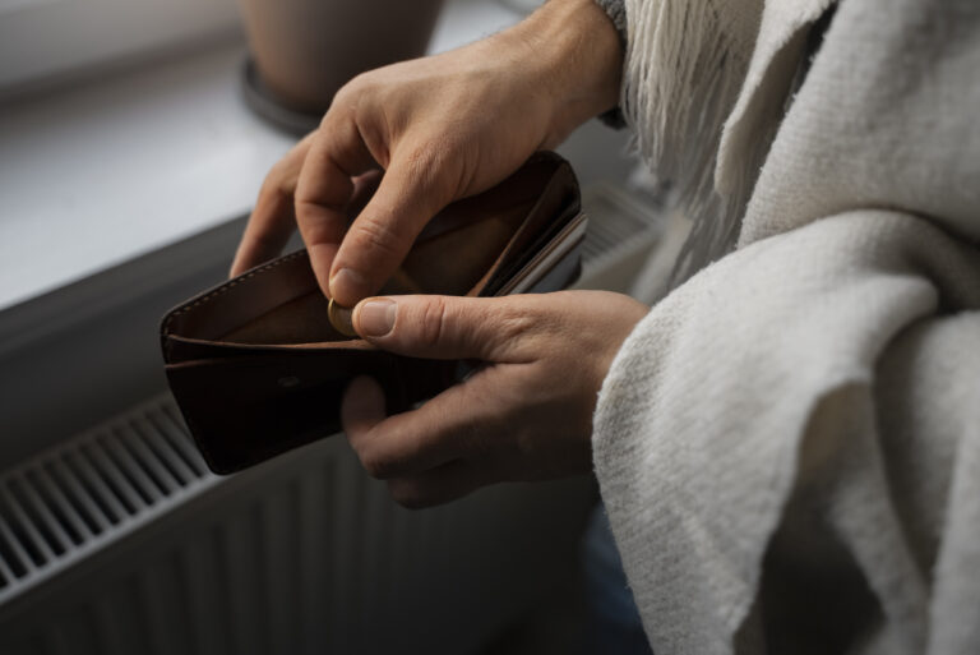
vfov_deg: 38.9
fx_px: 926
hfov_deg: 55.8
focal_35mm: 34
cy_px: 328
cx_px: 490
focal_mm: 34
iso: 500
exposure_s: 1/640
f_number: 2.8
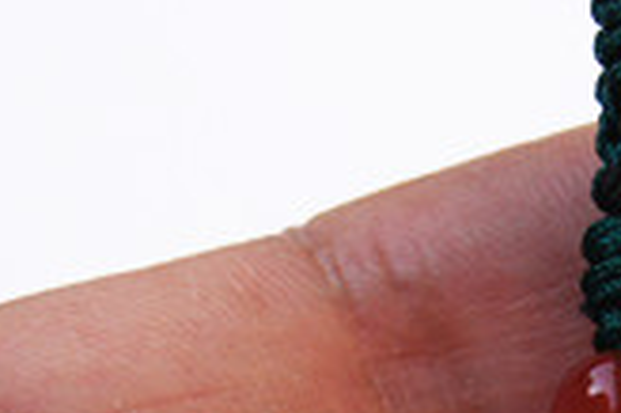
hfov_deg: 6.3
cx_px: 409
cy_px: 750
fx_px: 5660
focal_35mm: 328
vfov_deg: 4.1
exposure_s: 1/800
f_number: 5.6
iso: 200
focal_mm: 45
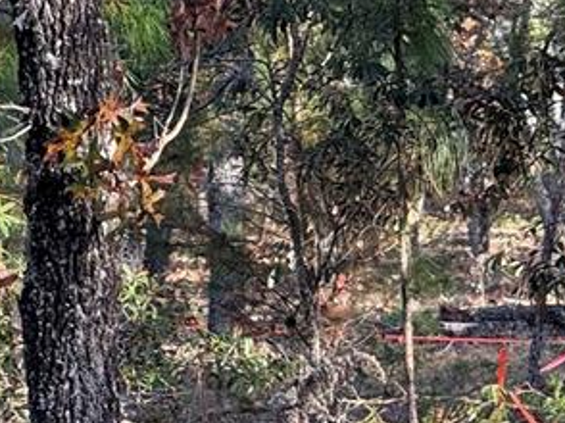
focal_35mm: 418
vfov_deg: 3.5
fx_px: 6817
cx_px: -179
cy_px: 398
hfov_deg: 4.7
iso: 64
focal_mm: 15.66
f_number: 2.8
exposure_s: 1/143
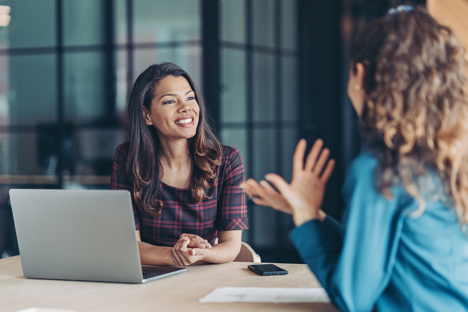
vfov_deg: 16.1
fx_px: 1105
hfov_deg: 23.9
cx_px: 234
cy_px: 156
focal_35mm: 85
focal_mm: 85
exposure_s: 1/1000
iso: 640
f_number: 1.8
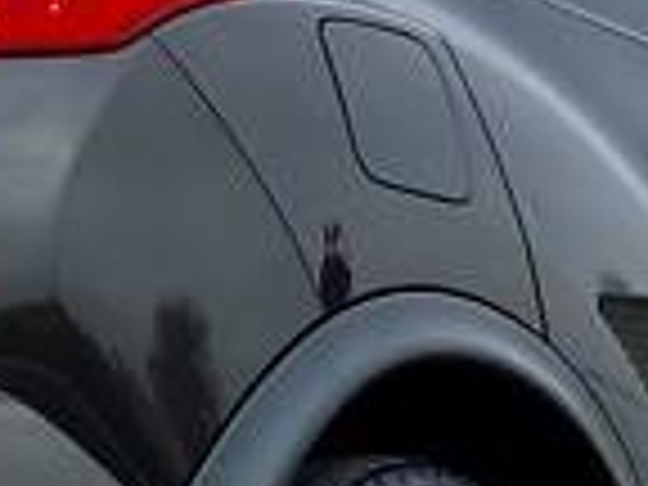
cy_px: 495
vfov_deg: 5.2
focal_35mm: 288
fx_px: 5391
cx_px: 81
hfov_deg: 6.9
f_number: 2.4
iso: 16
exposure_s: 1/421
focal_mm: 6
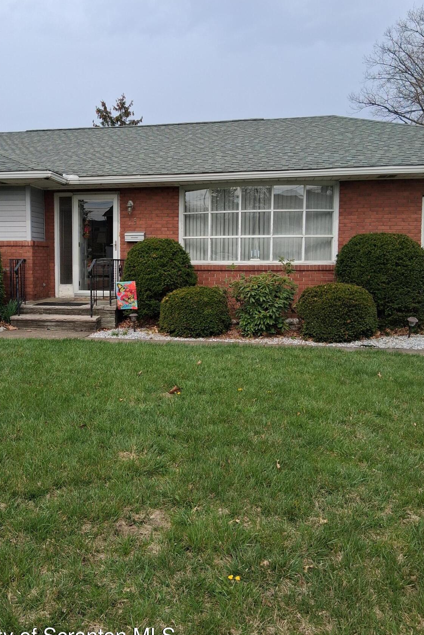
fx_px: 565
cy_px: 295
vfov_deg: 58.7
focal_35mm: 32
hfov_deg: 40.7
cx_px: 145
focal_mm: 3.98
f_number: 1.8
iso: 25
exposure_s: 1/439
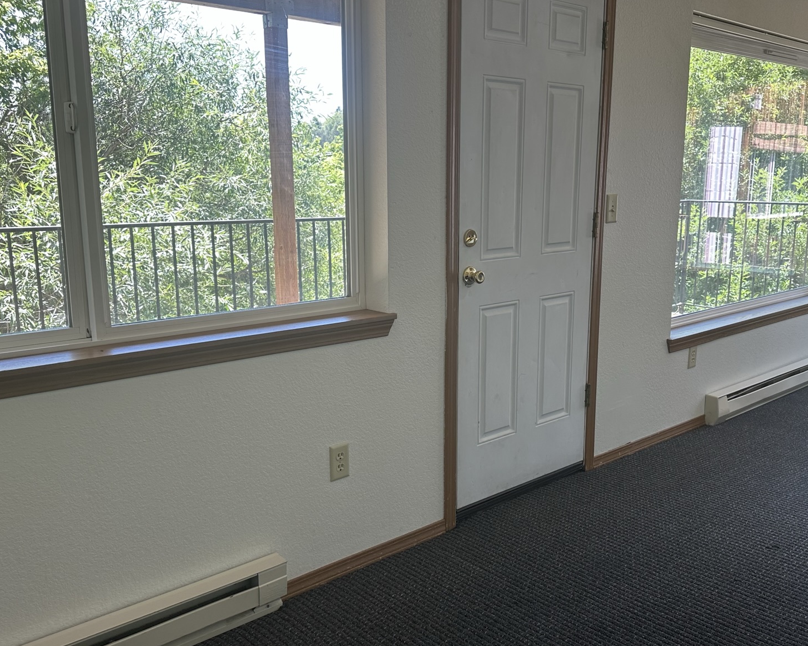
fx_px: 789
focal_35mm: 33
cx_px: 431
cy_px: 340
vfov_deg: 44.5
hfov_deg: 54.2
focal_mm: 6.86
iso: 64
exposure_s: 1/130
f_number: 1.78
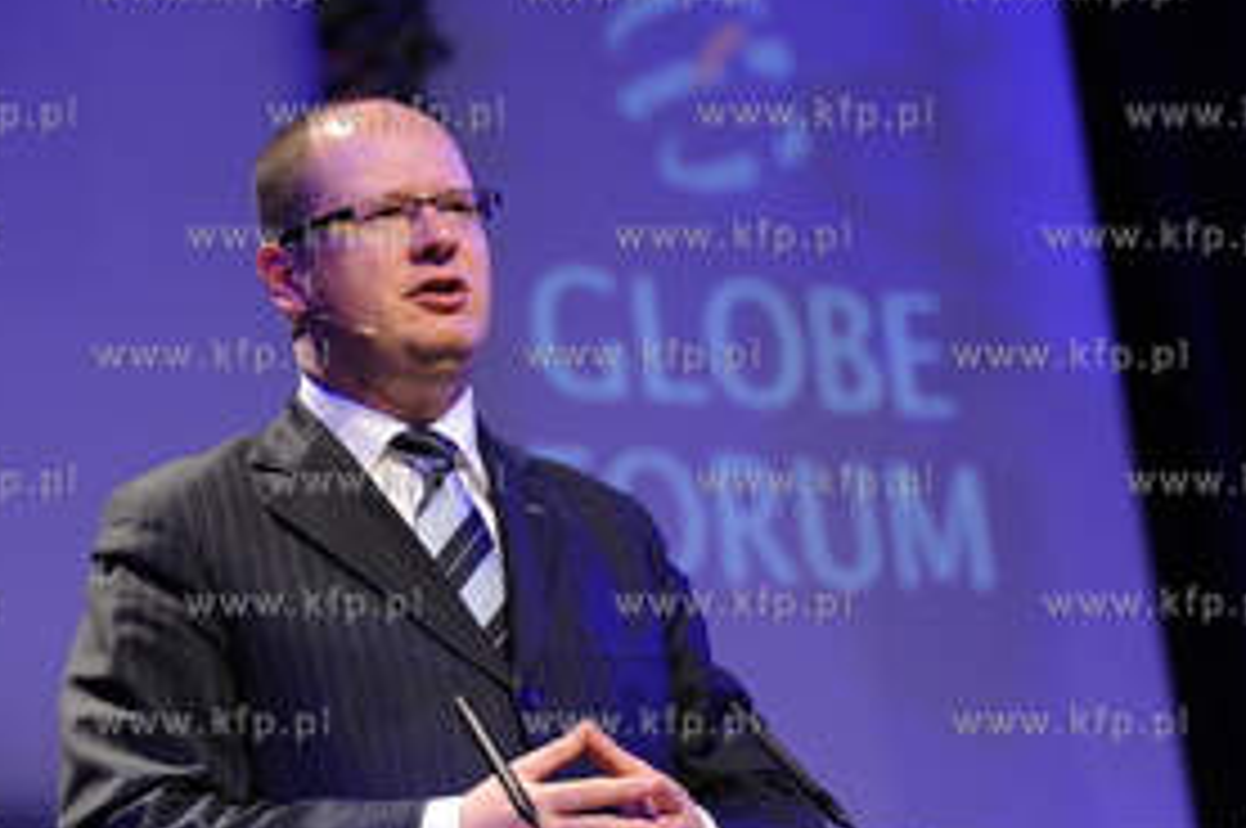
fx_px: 5497
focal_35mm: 159
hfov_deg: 12.9
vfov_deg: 8.6
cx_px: 544
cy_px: 540
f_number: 4
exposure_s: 1/80
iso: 800
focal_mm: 110
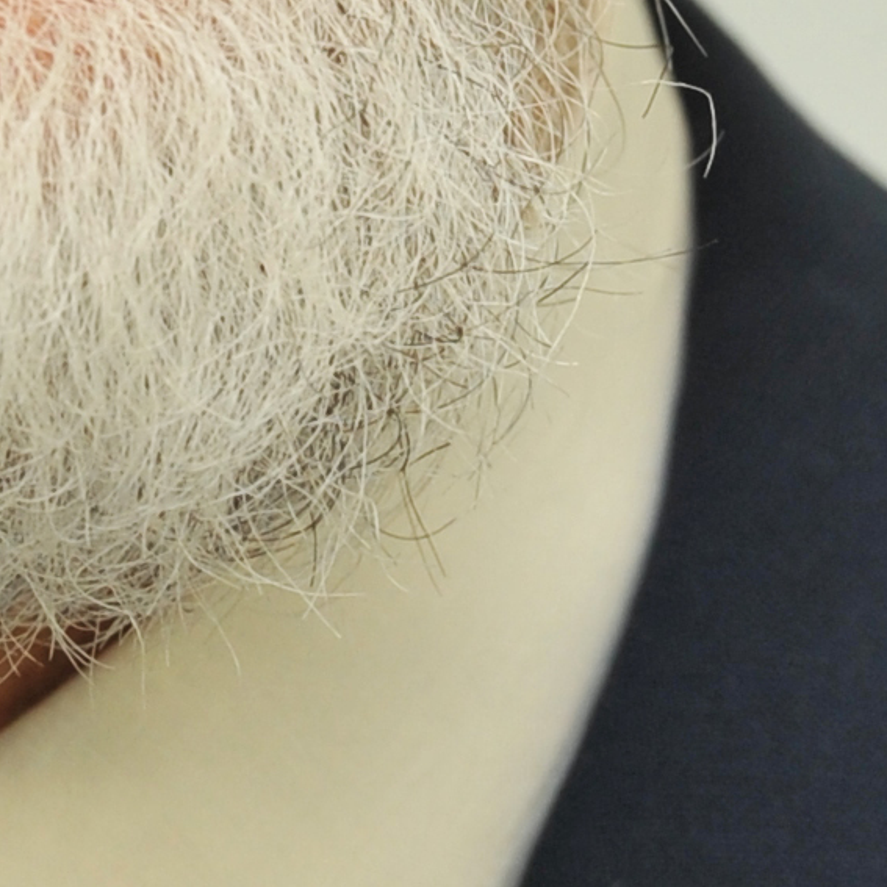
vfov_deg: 1.4
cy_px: -63
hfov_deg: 1.4
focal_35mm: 1276
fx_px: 36992
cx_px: -142
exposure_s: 1/125
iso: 640
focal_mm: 200
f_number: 4.5
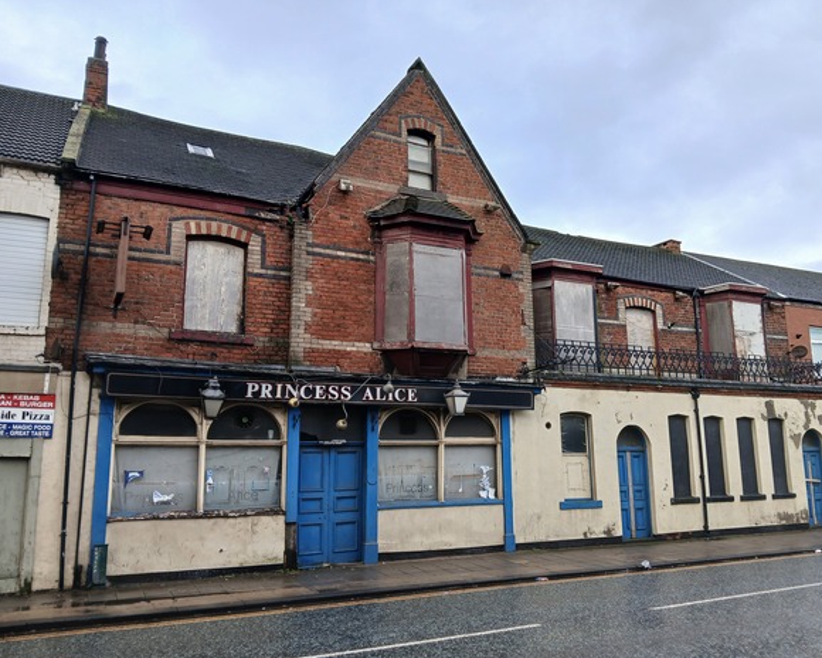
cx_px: 444
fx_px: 681
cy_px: 339
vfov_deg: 51.5
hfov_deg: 62.1
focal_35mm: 28
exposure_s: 1/100
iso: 25
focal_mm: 3.98
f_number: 1.8
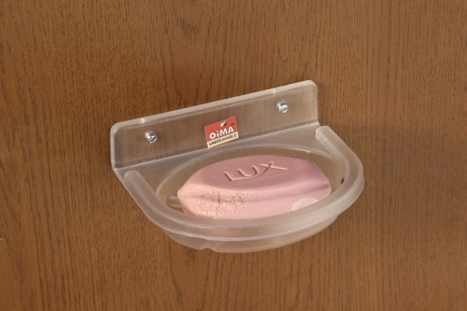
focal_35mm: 170
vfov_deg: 8.1
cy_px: 156
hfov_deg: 12.1
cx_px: 234
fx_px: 2205
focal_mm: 85
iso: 1000
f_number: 13
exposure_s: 1/2
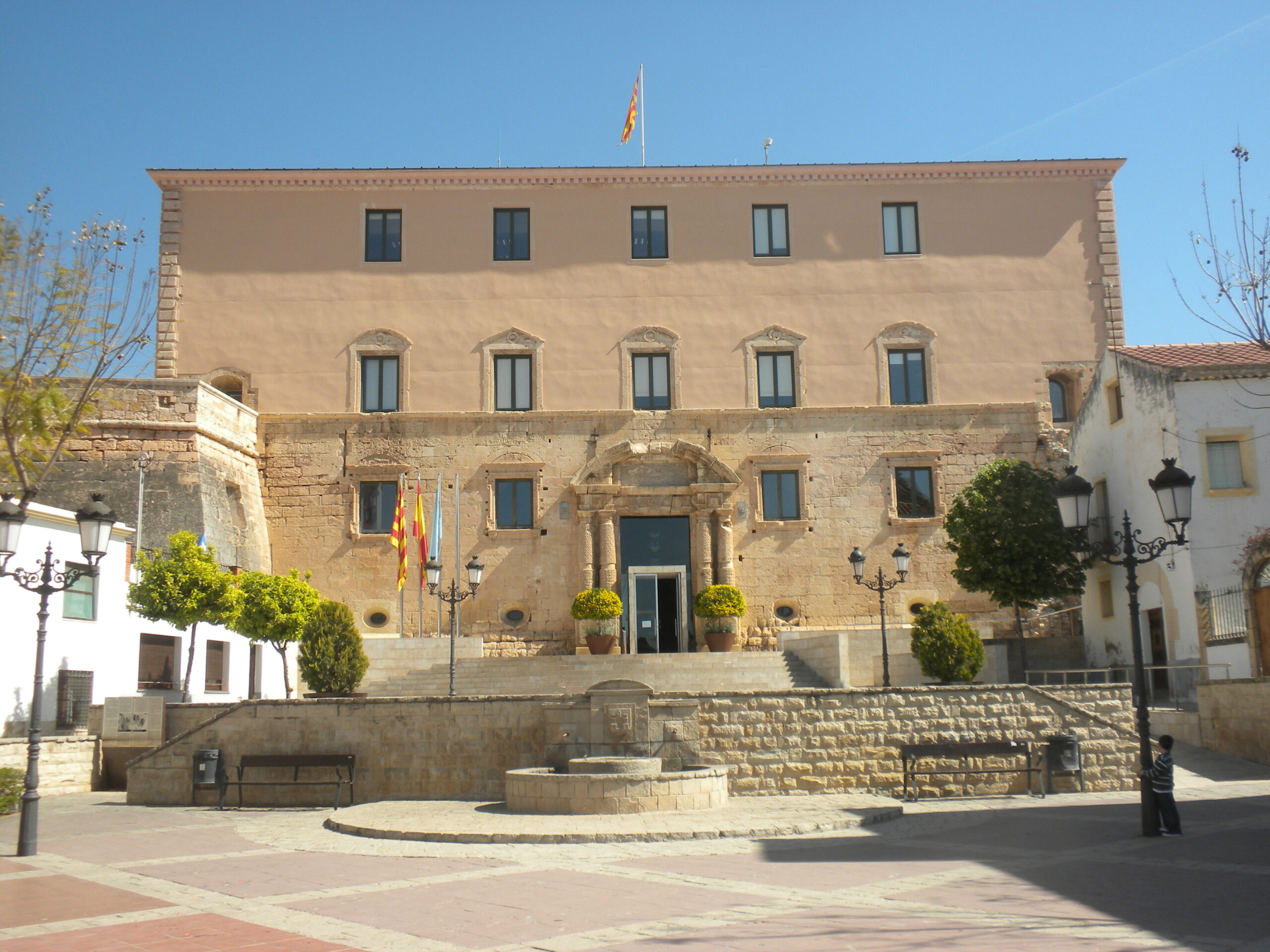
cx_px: 635
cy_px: 476
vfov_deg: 38.7
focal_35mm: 37
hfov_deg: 50.1
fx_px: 1357
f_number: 10
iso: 64
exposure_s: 1/82.8
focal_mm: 6.6
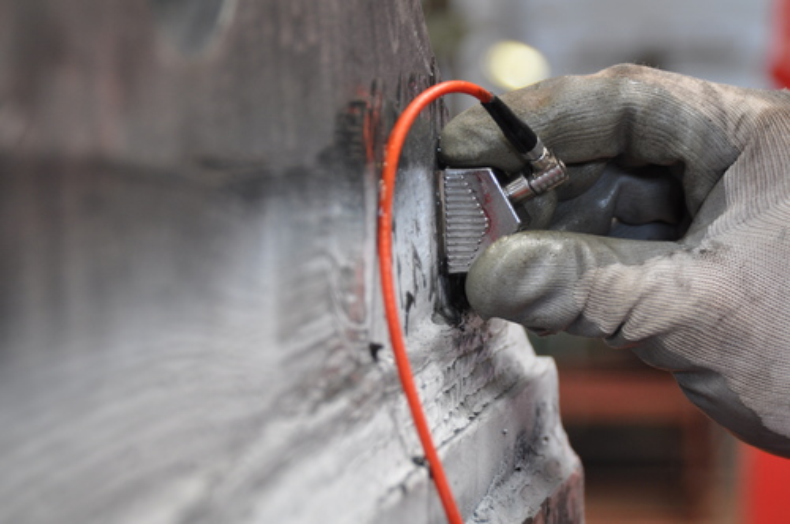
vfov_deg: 11.1
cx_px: 395
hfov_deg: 16.7
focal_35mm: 123
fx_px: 2696
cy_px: 262
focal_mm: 82
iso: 400
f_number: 5.3
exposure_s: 1/15
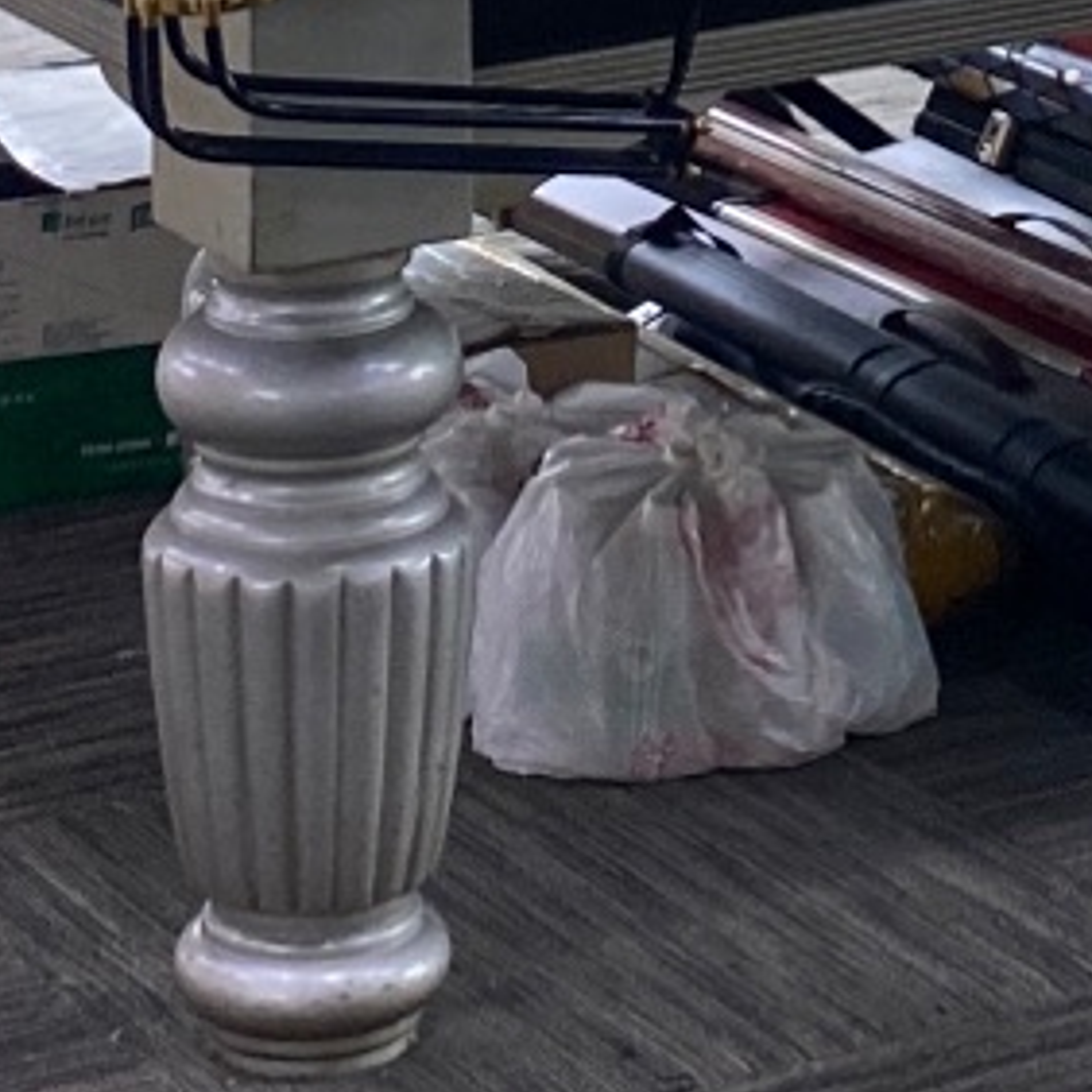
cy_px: -1216
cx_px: 1034
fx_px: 5818
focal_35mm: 163
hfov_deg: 10.6
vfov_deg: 9.8
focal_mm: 4.25
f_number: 1.8
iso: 125
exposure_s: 1/50
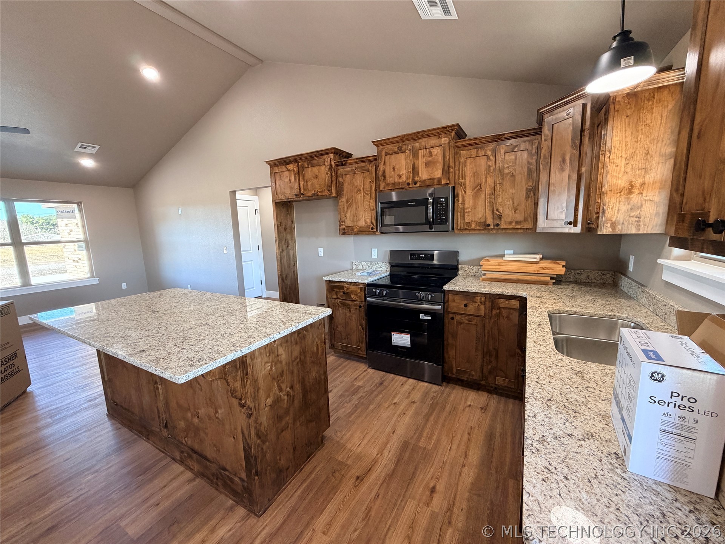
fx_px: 293
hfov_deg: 102.1
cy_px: 272
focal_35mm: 14
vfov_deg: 85.7
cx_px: 362
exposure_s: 1/60
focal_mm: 2.22
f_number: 2.2
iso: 250
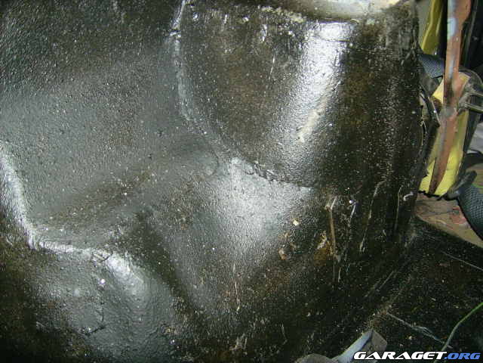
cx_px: 242
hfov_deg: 52.6
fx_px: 488
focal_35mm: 35
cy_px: 182
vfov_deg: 40.7
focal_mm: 5.95
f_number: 2.8
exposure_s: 1/60
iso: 100
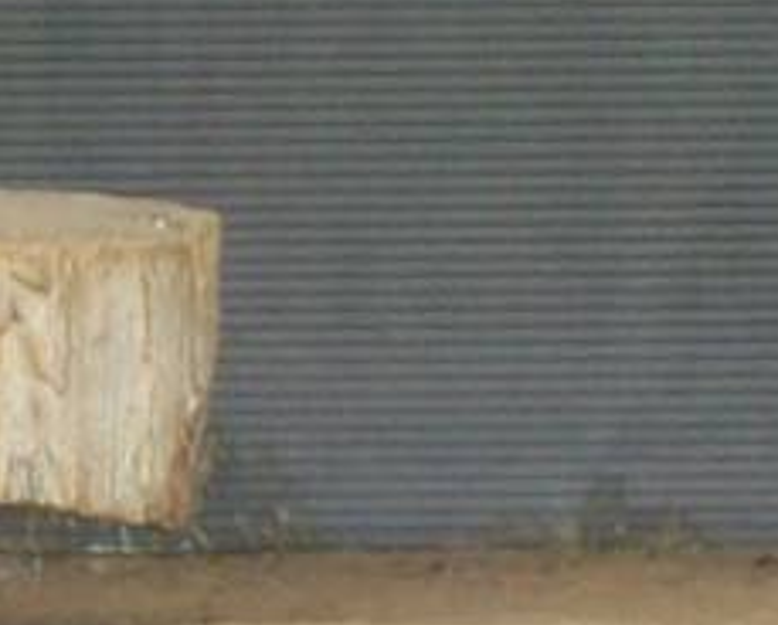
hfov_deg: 2.6
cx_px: -173
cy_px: 1450
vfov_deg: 2.1
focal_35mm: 735
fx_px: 16953
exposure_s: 1/128
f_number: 4.8
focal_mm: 18
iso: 94
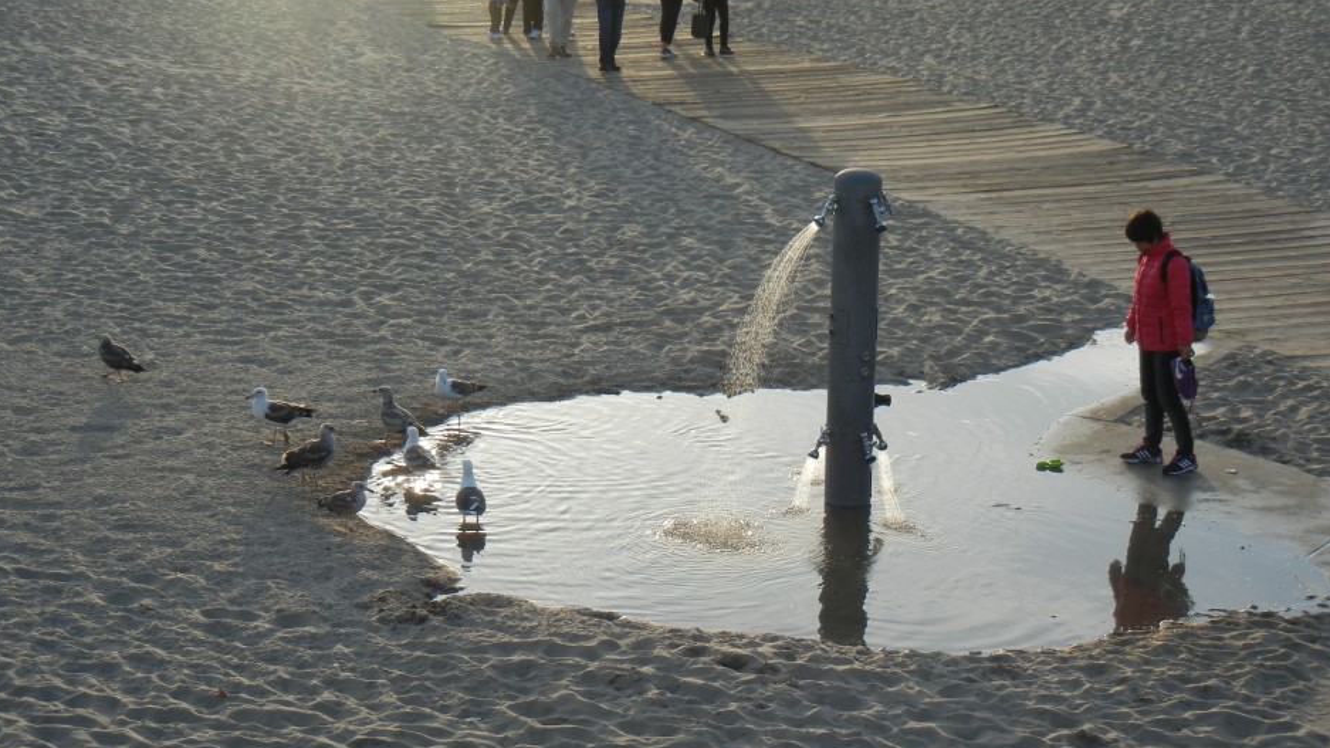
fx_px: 2856
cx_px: 652
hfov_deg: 26.2
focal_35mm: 81
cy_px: 419
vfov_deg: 14.9
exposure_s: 1/382
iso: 160
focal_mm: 12.2
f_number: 4.1
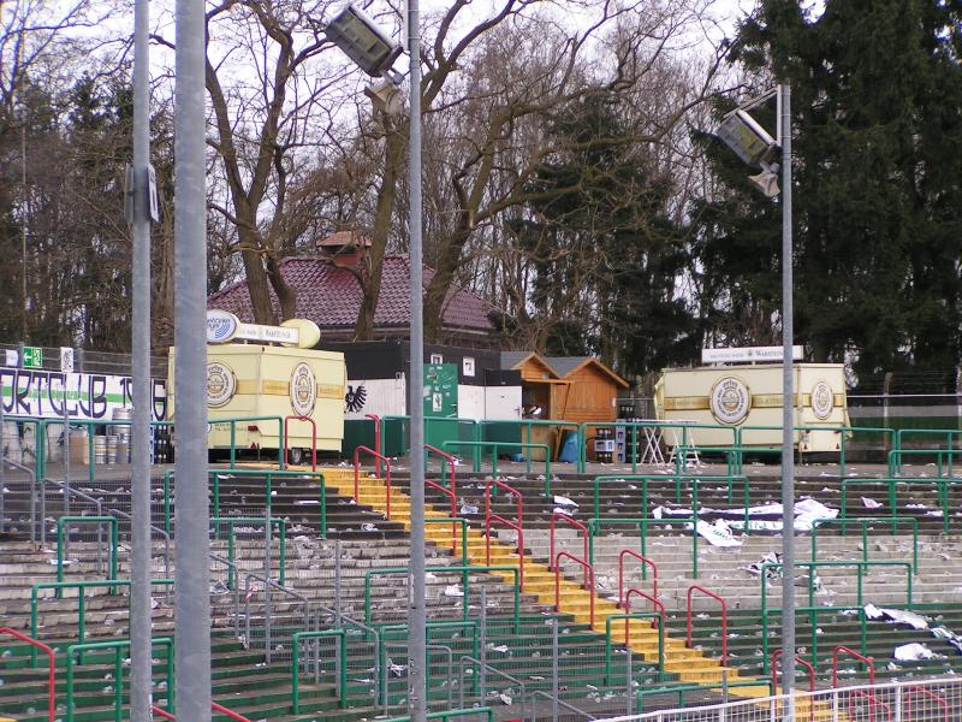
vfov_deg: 10.9
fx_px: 3780
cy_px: 361
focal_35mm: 136
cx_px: 481
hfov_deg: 14.5
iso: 50
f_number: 3.5
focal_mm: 20.9
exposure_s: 1/160
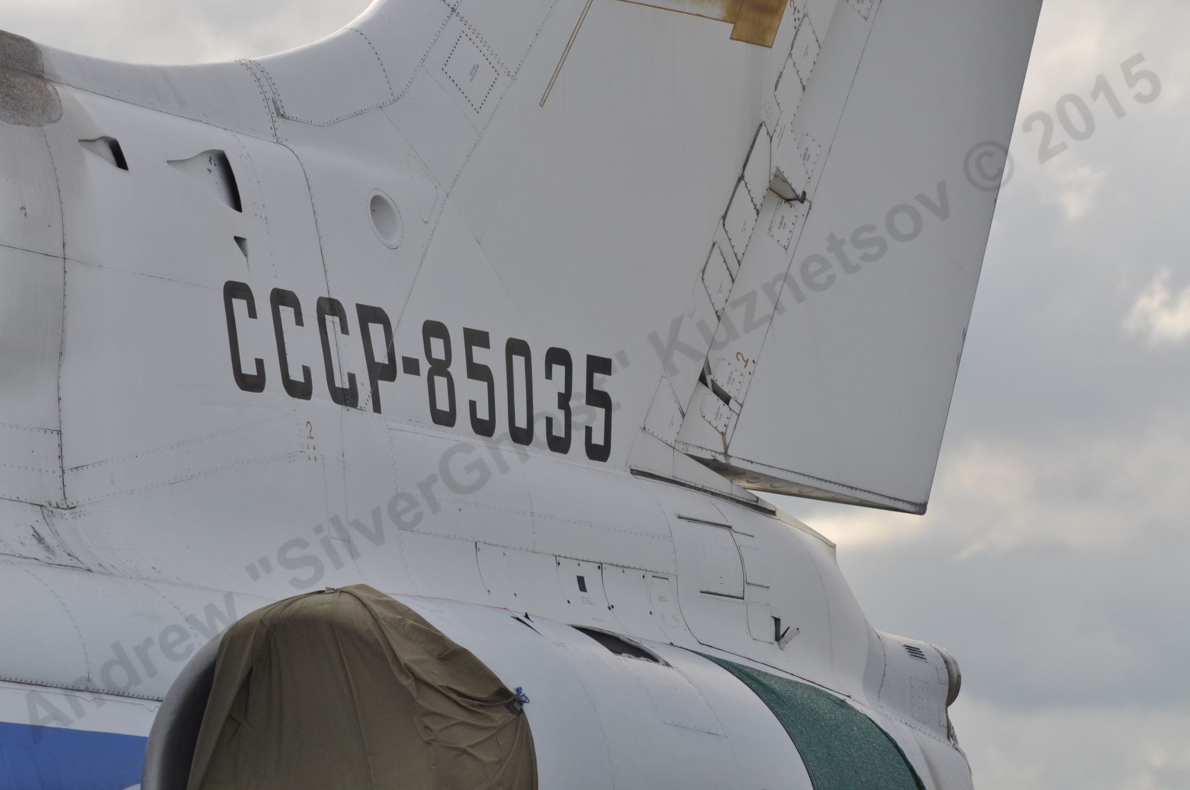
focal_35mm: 315
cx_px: 595
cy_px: 395
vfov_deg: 4.4
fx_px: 10399
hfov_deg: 6.5
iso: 200
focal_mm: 210
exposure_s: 1/640
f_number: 8
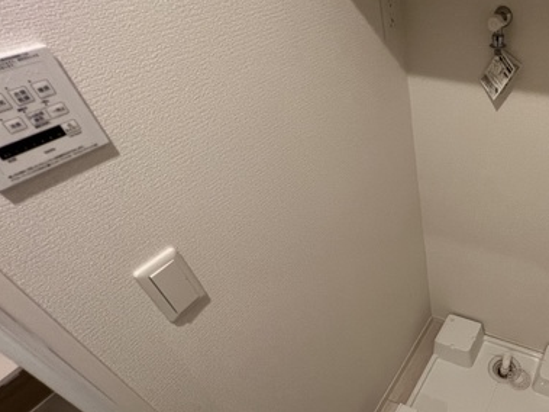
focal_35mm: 24
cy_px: 249
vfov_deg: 56.3
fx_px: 381
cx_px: 475
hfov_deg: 62.3
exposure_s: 1/120
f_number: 1.8
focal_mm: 1.57
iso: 200
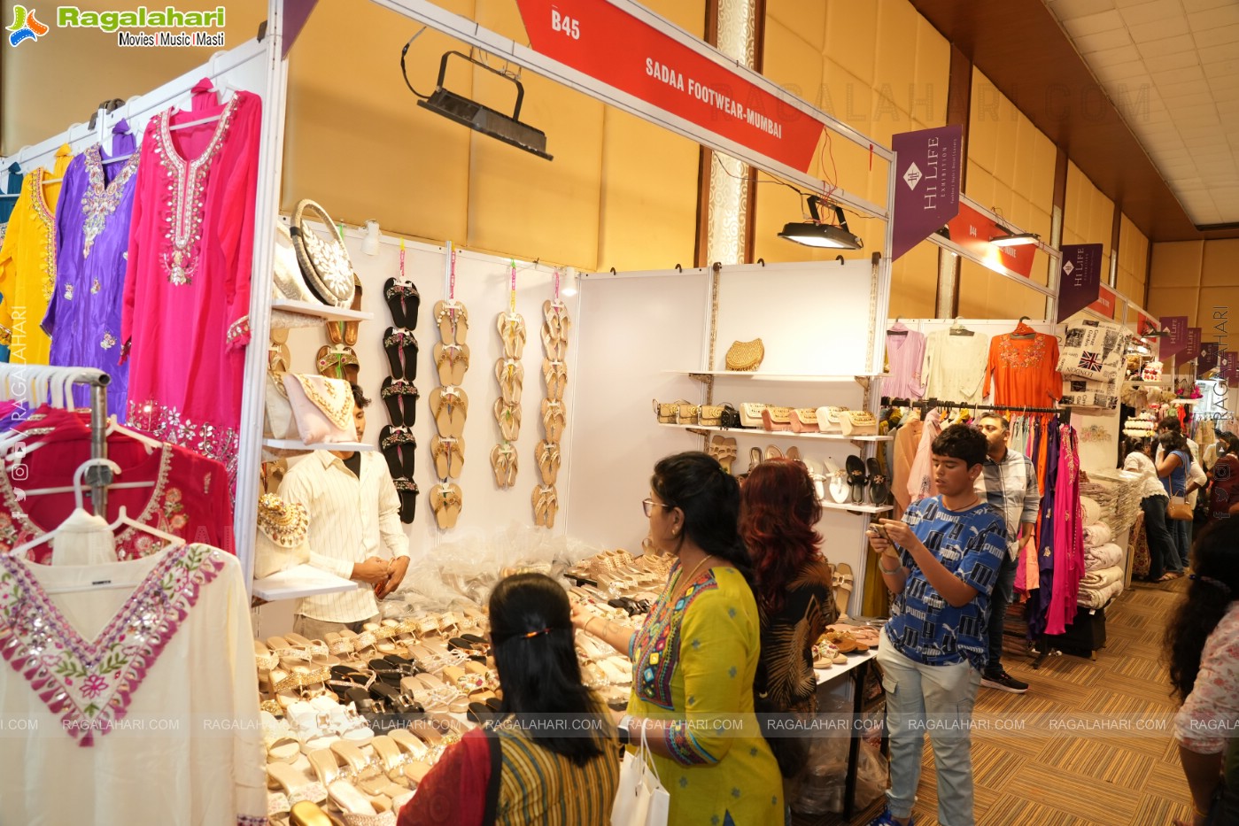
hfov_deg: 73.7
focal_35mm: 24
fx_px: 826
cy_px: 413
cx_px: 620
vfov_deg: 53.1
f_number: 5
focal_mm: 24
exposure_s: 1/125
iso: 1250
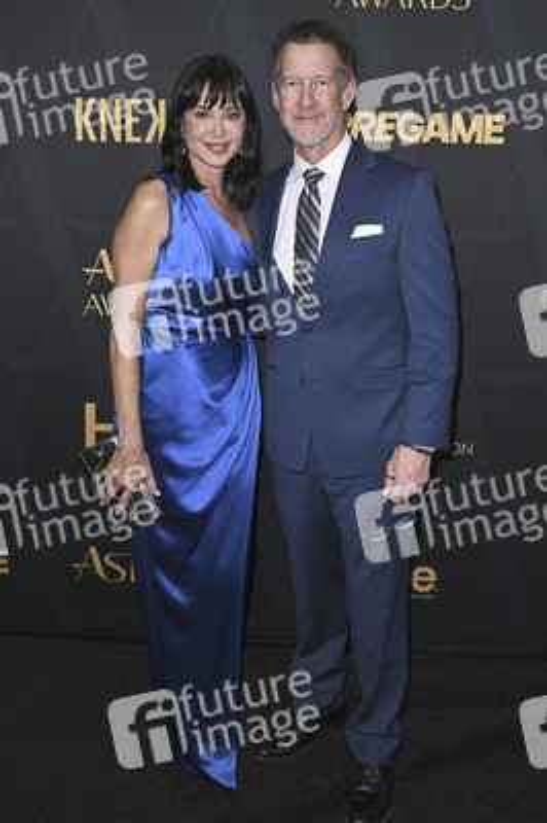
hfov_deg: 37.8
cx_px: 274
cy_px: 412
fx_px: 799
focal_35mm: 35
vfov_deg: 54.5
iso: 2000
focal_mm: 35
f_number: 5.6
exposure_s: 1/320
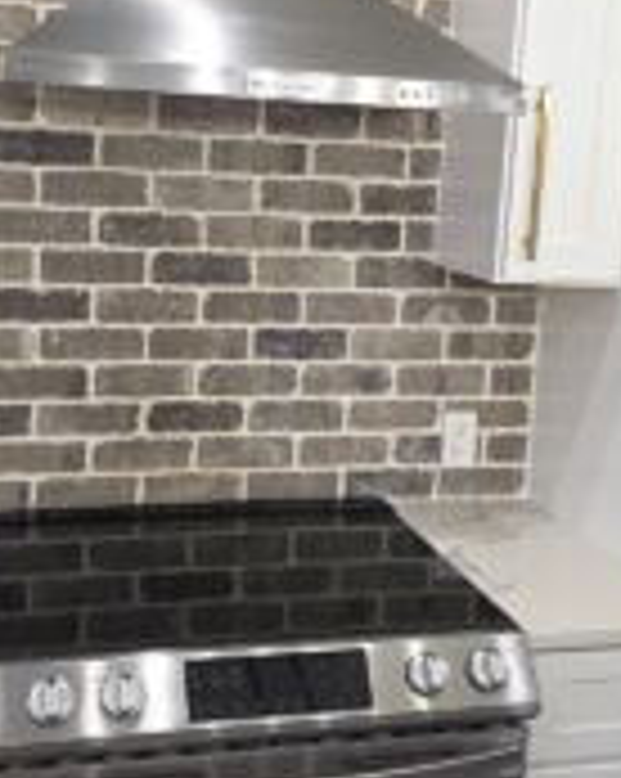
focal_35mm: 52
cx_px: 284
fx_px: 1197
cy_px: 324
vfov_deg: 35.9
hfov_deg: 29.1
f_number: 1.7
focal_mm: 6.3
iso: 80
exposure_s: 1/60
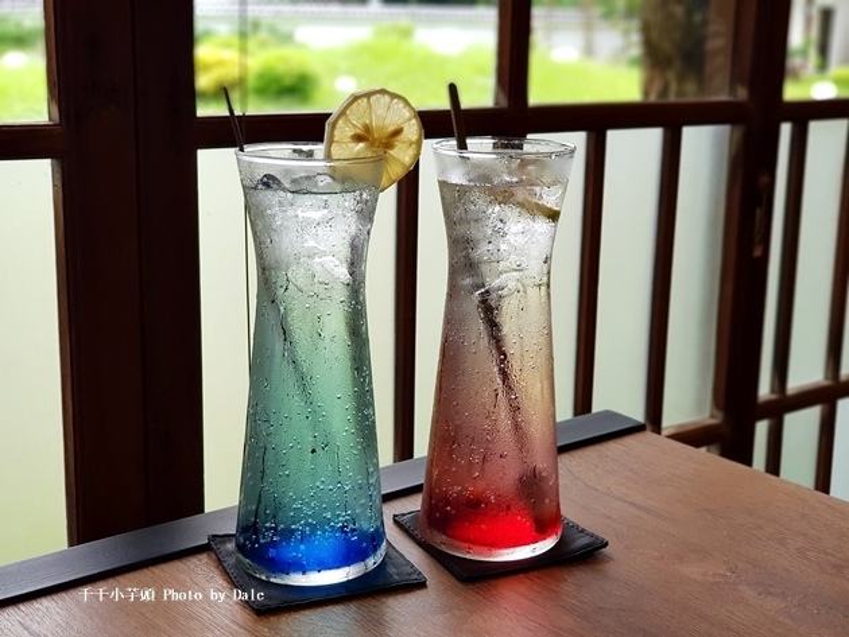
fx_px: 1276
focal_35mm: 52
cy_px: 318
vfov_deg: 28.1
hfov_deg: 36.8
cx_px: 424
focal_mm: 6
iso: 50
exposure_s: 1/120
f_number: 2.4
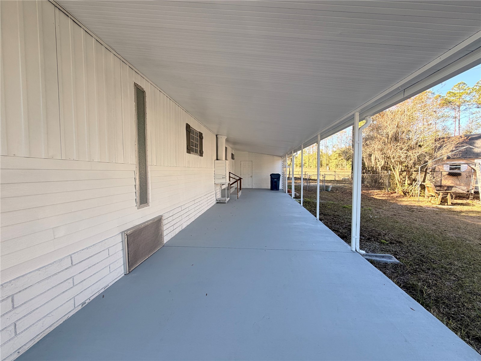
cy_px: 180
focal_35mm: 14
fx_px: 195
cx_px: 240
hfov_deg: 102.1
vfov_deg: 85.7
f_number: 2.2
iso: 40
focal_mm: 2.22
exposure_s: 1/203
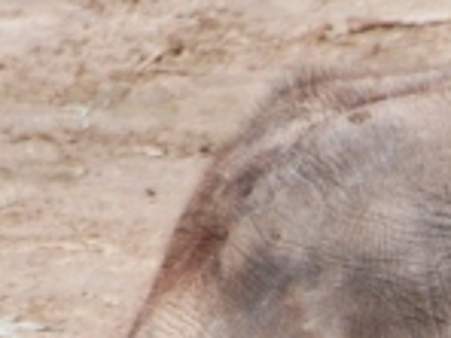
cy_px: 580
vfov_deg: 0.6
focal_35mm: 2703
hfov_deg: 0.7
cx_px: 920
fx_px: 35216
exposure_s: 1/640
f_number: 5.6
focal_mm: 270
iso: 200
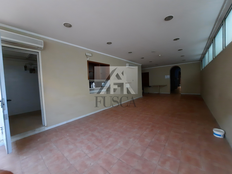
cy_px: 87
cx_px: 116
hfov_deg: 106.2
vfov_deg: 89.9
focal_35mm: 13
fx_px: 87
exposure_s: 1/50
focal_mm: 1.74
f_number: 2.2
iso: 250
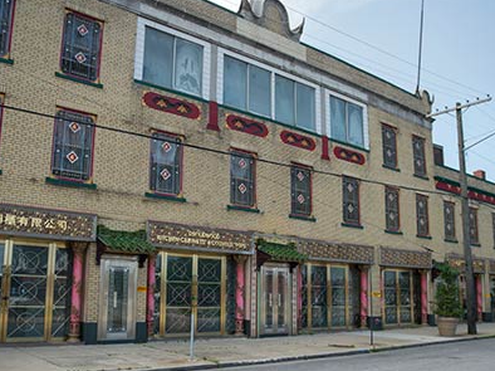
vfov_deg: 41.6
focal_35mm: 34
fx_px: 486
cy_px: 216
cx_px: 220
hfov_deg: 53.9
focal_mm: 24
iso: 200
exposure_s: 1/2000
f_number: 3.3
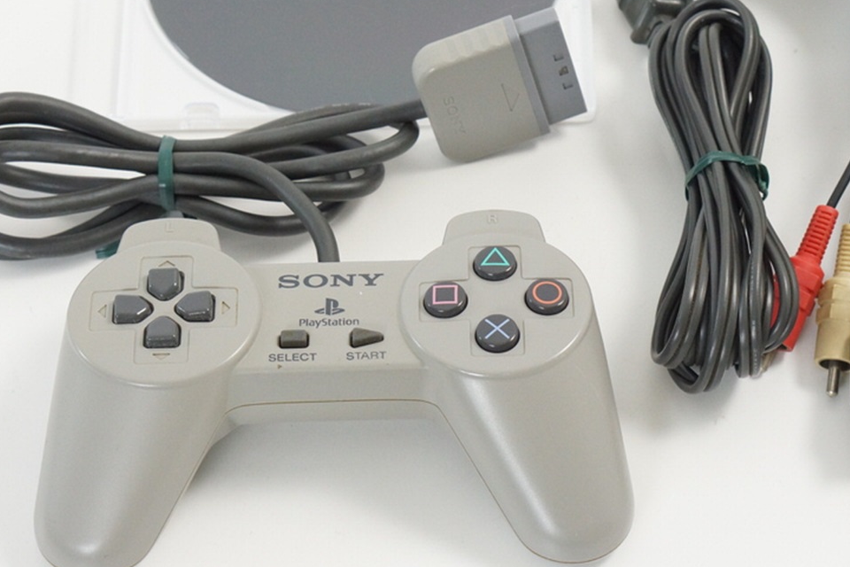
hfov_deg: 16.4
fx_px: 2951
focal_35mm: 125
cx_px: 490
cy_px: 155
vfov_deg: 10.9
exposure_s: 1/80
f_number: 6.3
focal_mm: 50
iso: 1000
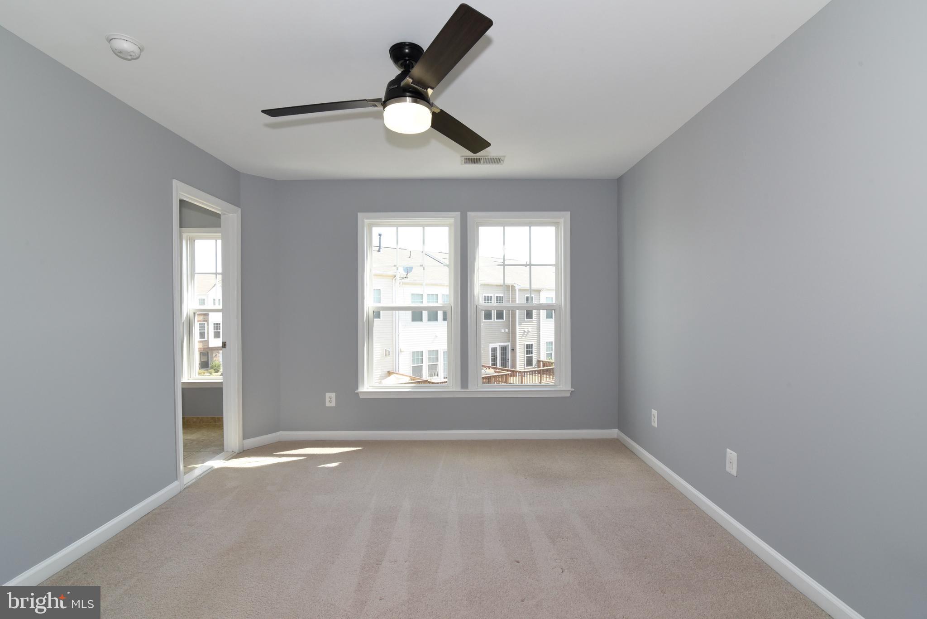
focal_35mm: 16
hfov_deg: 96.7
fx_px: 412
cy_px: 310
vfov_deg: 73.8
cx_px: 464
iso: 1250
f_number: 11
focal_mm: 16
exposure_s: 1/160
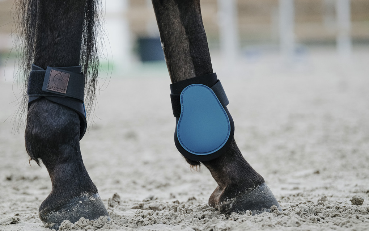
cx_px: 184
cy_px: 117
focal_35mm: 267
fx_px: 2686
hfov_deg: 7.9
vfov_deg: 4.9
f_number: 4.5
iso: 1250
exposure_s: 1/500
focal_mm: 174
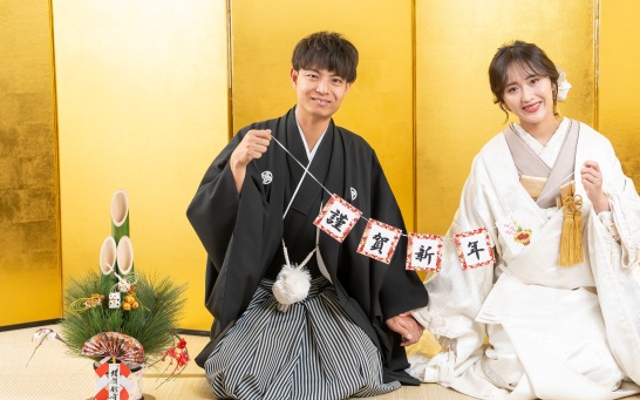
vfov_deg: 13.5
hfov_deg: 21.4
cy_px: 152
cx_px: 403
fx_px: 1692
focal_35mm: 97
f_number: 4
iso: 320
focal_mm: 65
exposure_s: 1/125
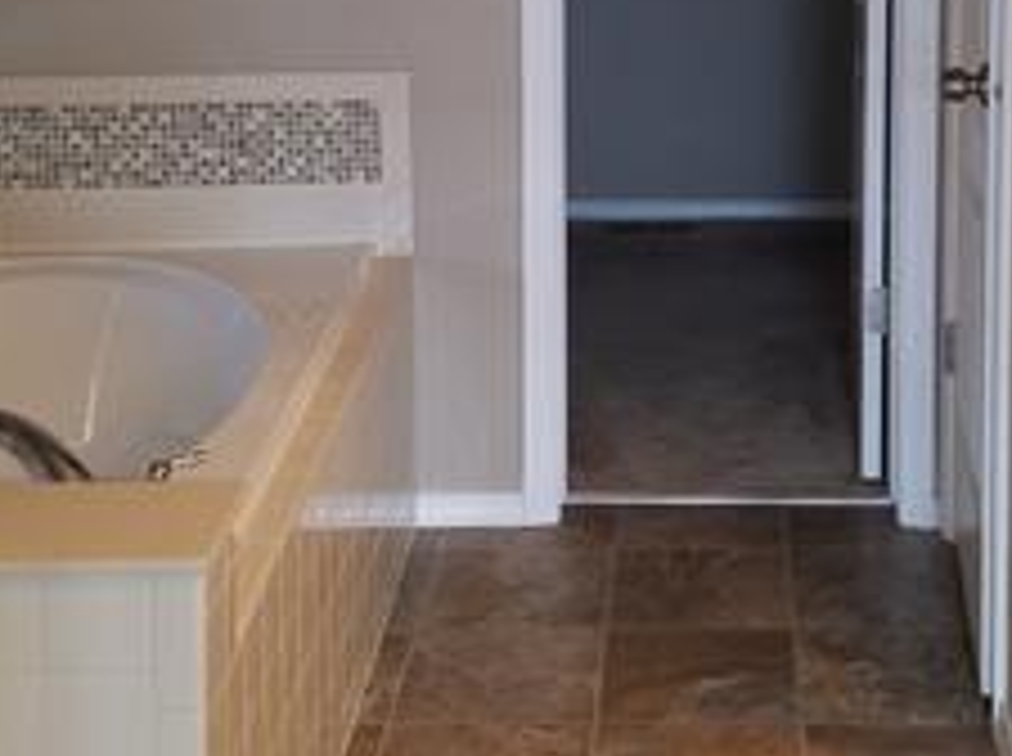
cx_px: 702
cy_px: -106
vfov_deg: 18.9
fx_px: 2160
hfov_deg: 26.2
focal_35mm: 74
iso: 80
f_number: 1.7
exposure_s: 1/24
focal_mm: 4.2
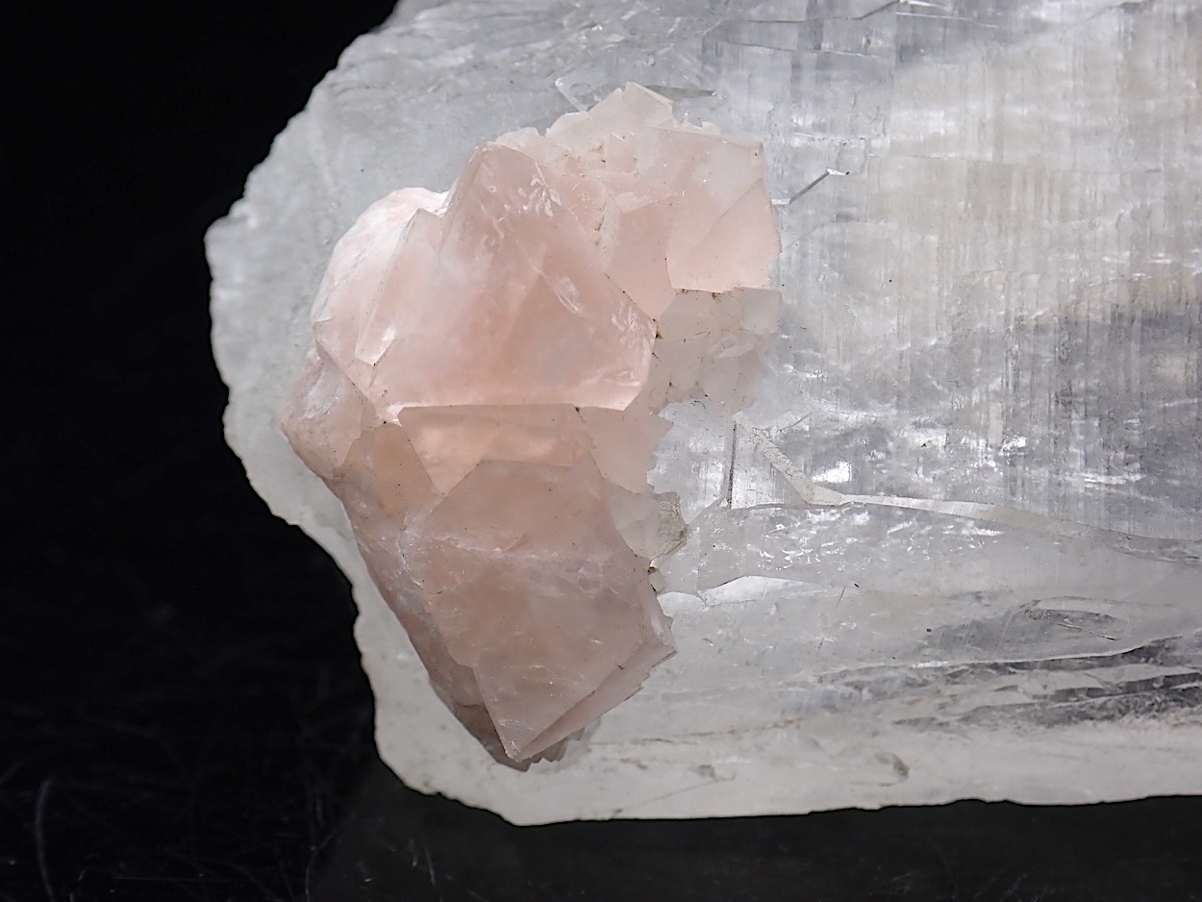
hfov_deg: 19.6
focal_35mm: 100
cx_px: 601
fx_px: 3473
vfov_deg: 14.8
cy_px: 451
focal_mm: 18
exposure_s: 1/125
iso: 200
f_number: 4.9
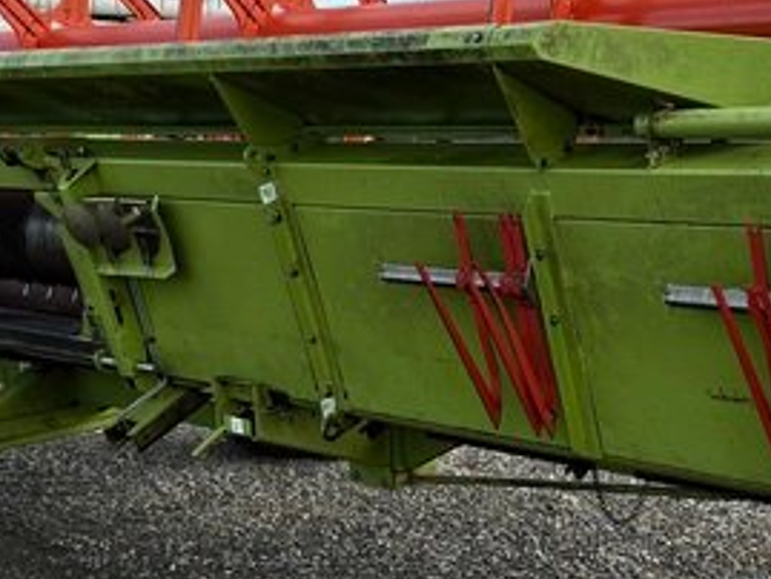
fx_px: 1493
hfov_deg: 28.8
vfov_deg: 21.9
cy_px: 288
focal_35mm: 67
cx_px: 502
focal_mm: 6.76
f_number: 1.78
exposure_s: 1/1522
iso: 80
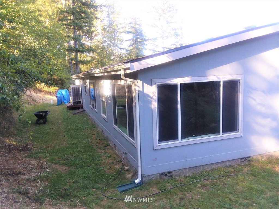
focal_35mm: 27
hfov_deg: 65.3
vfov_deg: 51.4
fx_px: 218
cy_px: 104
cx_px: 140
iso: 64
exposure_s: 1/120
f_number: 1.9
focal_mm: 2.91
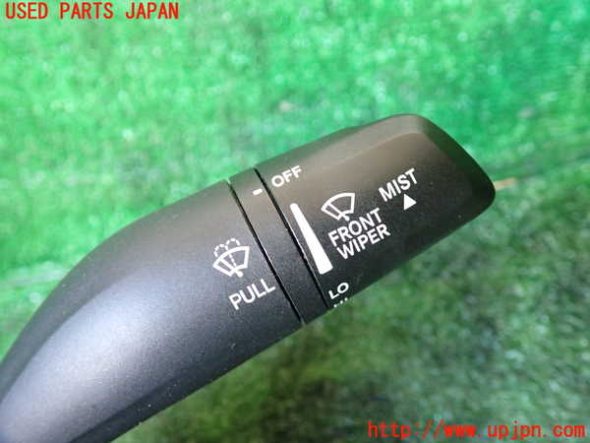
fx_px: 511
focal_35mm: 30
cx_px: 295
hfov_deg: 60.0
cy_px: 222
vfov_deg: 46.8
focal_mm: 5.4
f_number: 2.3
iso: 500
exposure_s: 1/30
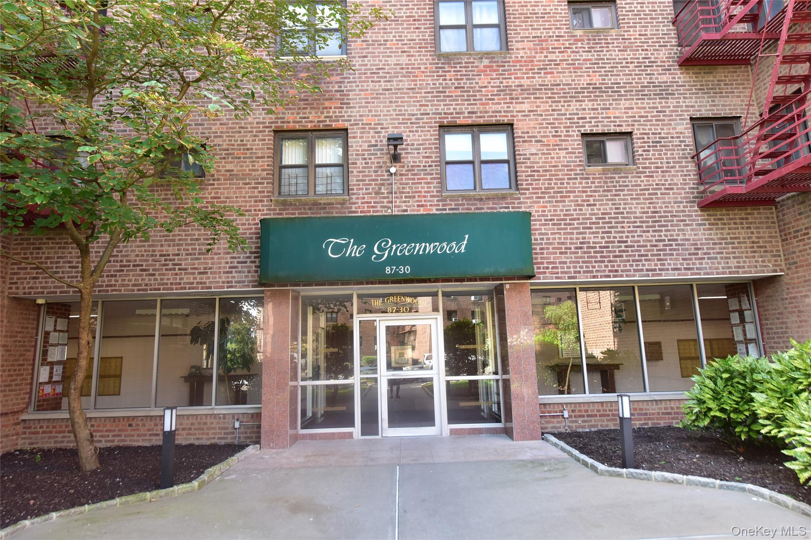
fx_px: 473
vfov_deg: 59.5
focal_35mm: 21
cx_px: 406
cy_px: 270
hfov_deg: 81.2
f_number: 5
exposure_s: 1/160
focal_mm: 21
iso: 800
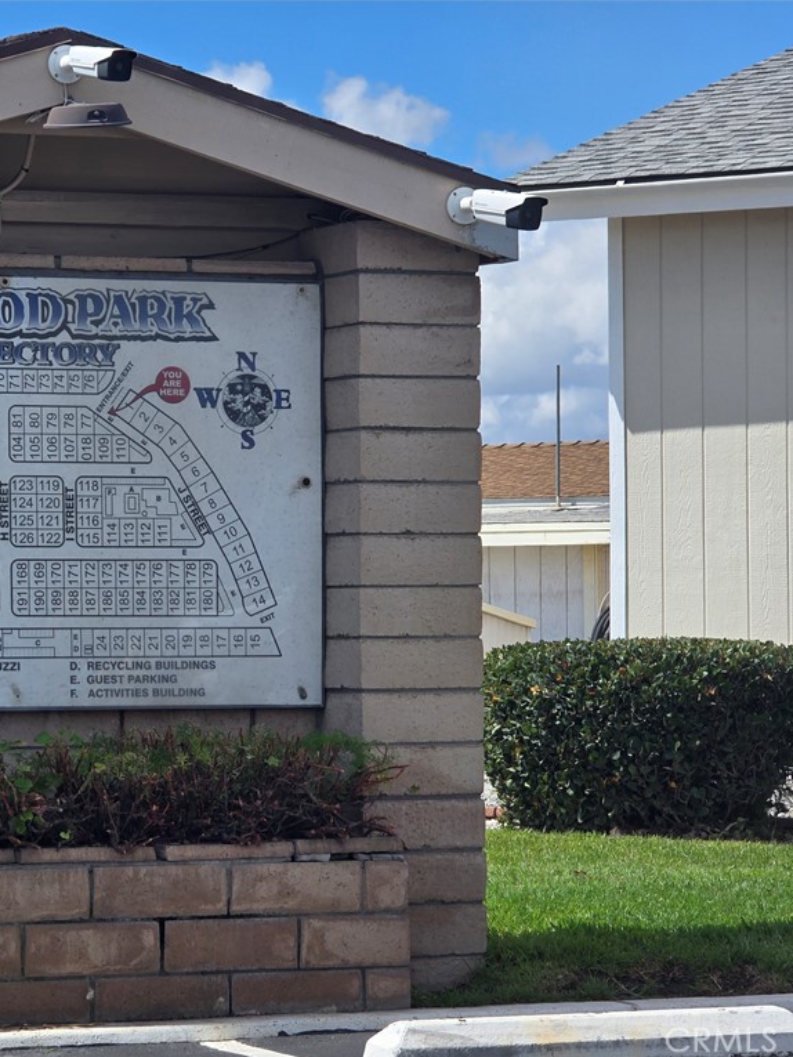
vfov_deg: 12.8
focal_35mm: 154
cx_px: 131
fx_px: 4703
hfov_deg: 9.6
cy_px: 529
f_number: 3.4
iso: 64
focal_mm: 18.6
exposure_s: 1/1563
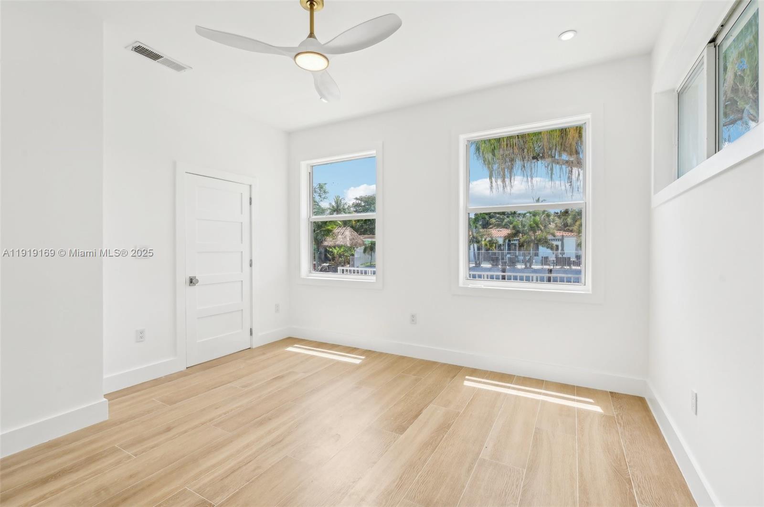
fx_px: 339
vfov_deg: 73.6
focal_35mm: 16
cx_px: 382
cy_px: 254
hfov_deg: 96.8
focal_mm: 16
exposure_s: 1/80
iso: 100
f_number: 8
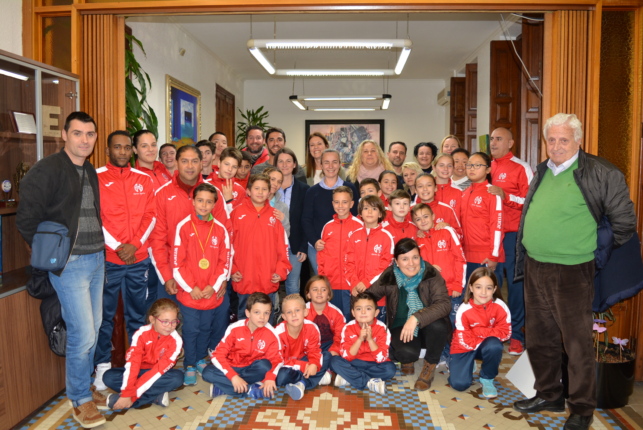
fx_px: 536
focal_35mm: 30
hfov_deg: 61.9
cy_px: 215
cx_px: 322
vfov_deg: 43.7
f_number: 4
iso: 400
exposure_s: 1/60
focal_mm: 20
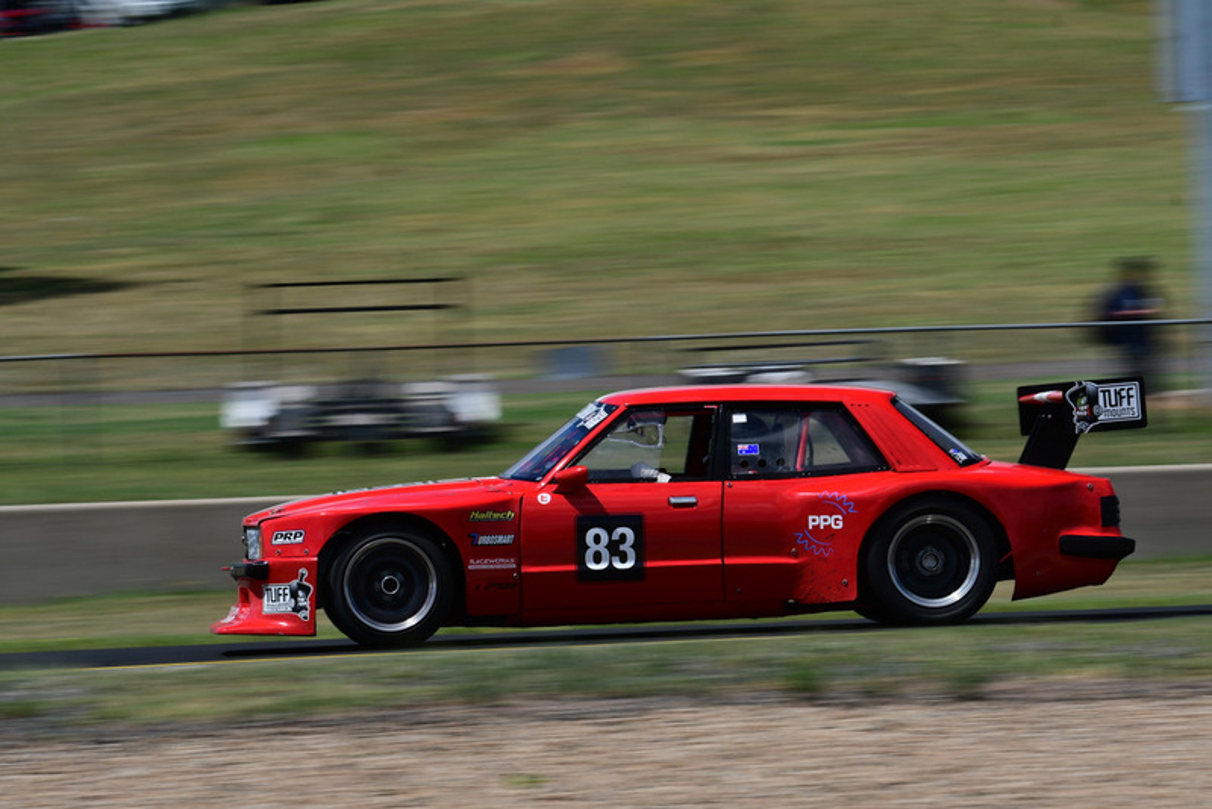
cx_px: 606
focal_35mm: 183
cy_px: 404
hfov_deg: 11.2
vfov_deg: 7.5
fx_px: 6163
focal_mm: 122
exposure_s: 1/200
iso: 160
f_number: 14
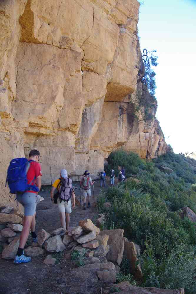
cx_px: 98
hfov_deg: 47.9
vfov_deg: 67.4
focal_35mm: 27
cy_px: 147
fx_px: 220
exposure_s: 1/40
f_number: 5.6
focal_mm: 18
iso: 200
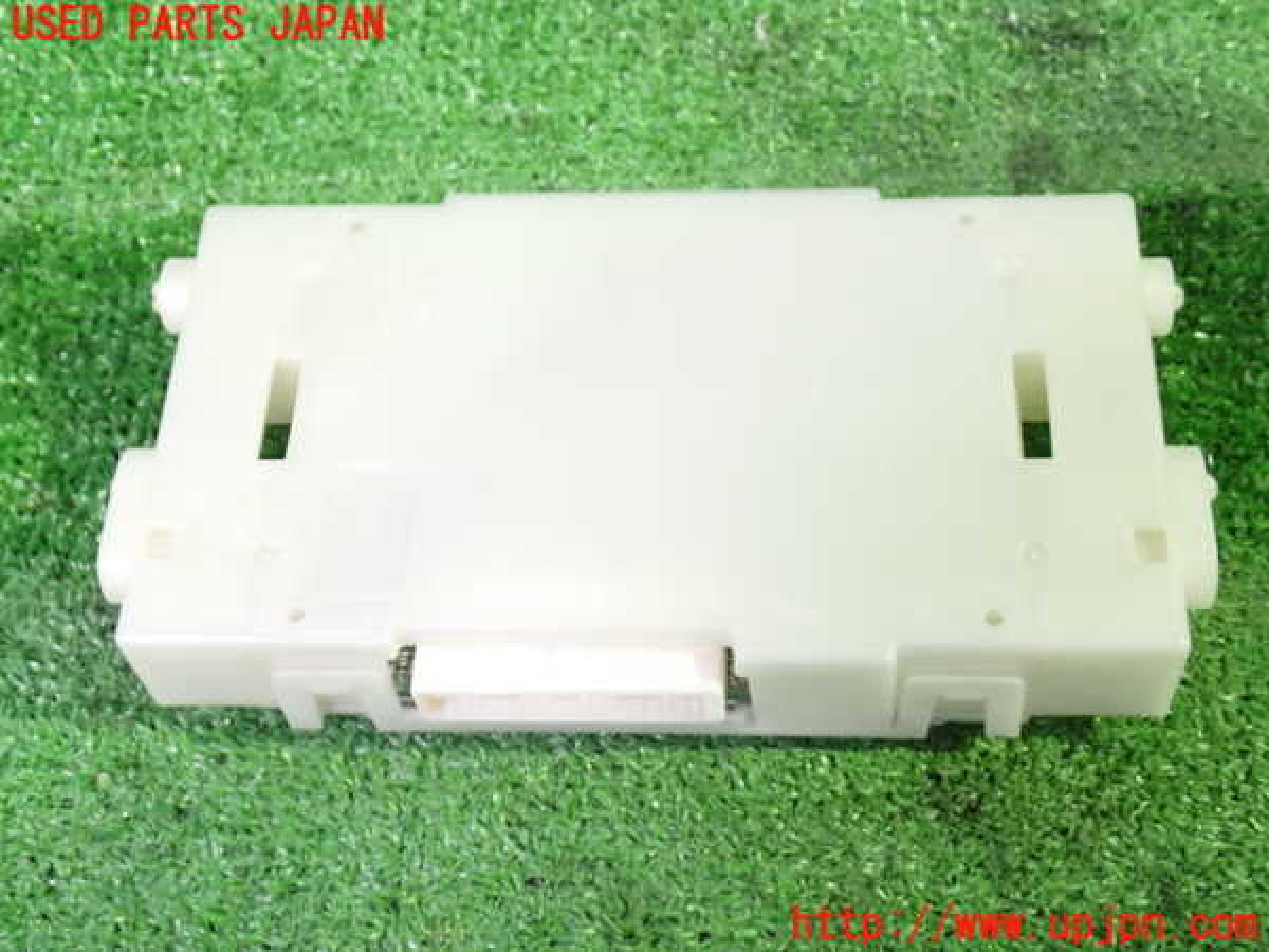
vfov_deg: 30.9
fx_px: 1723
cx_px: 634
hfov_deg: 40.4
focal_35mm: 47
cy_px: 476
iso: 800
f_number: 3.1
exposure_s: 1/25
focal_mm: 8.4
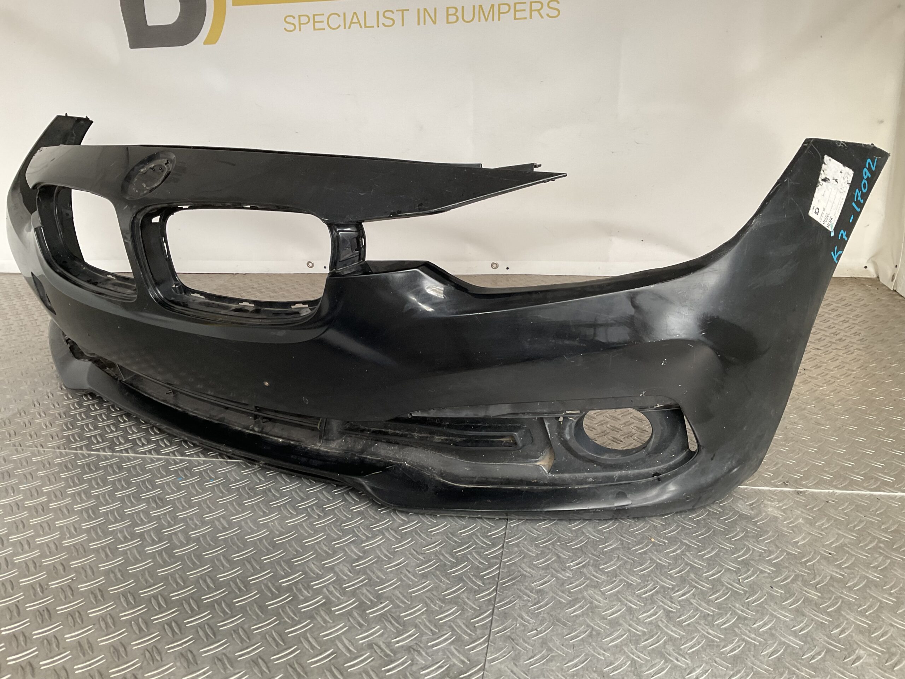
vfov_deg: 48.2
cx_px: 452
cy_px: 340
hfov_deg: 61.7
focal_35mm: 29
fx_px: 758
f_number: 1.8
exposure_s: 1/50
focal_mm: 3
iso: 50
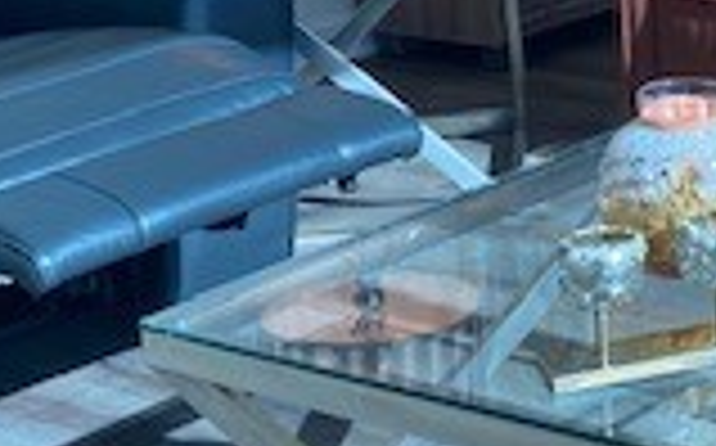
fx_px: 2164
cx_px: 838
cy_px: -252
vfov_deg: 11.2
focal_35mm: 111
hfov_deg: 17.9
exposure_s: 1/249
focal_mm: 4.25
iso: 32
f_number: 1.8
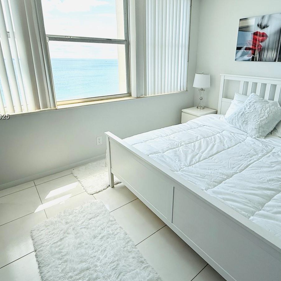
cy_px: 117
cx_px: 159
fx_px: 202
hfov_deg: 69.3
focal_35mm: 22
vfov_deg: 69.1
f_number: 2.2
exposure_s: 1/1211
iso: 64
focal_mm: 2.22
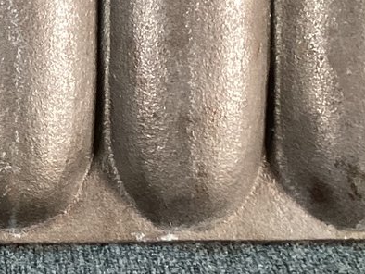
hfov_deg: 16.2
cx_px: -7
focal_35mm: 119
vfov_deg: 12.2
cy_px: -43
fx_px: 1256
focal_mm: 3.3
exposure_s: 1/60
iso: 200
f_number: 2.4
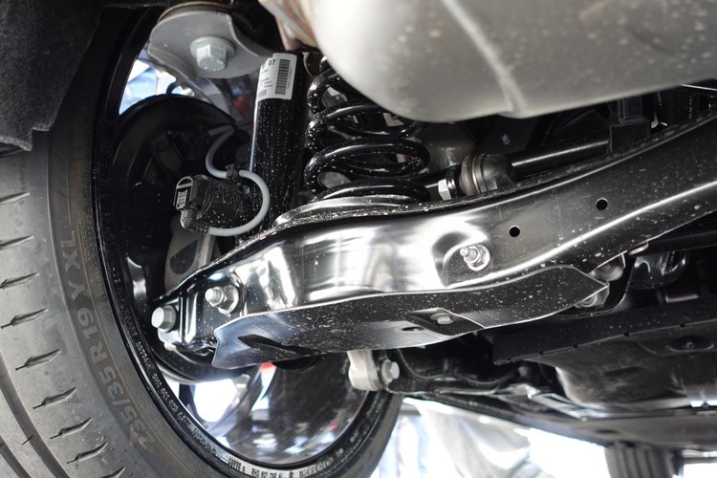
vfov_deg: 35.9
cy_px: 239
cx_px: 358
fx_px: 737
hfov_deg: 51.9
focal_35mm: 37
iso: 320
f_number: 2.8
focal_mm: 14.3
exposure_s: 1/40
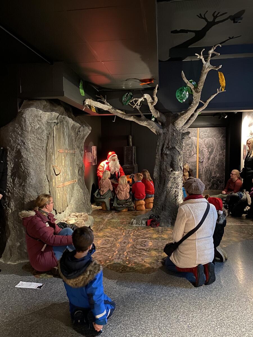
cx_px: 126
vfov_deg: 67.3
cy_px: 168
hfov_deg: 53.1
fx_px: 253
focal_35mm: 26
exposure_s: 1/7
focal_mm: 4.25
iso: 640
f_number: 1.8
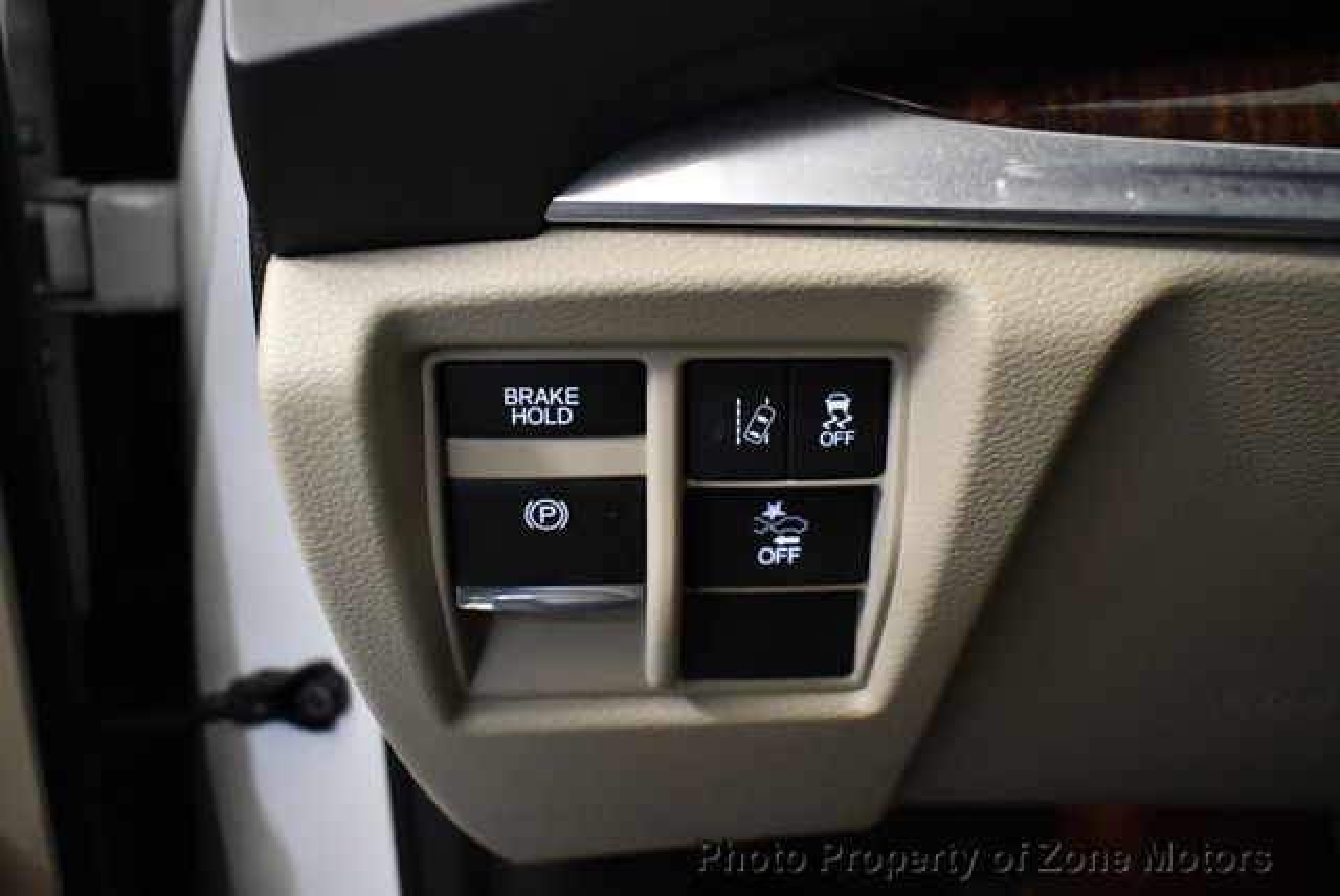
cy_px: 448
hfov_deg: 53.1
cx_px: 670
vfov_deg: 36.9
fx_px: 1341
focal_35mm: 36
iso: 3200
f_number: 3.5
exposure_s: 1/80
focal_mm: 18
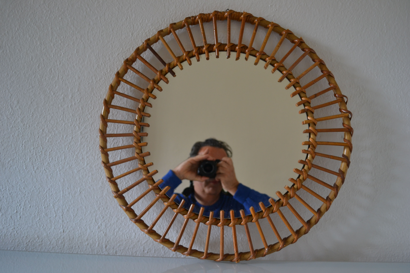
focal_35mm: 33
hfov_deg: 57.2
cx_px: 205
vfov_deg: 40.0
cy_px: 136
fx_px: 376
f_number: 3.8
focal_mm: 22
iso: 400
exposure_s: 1/30
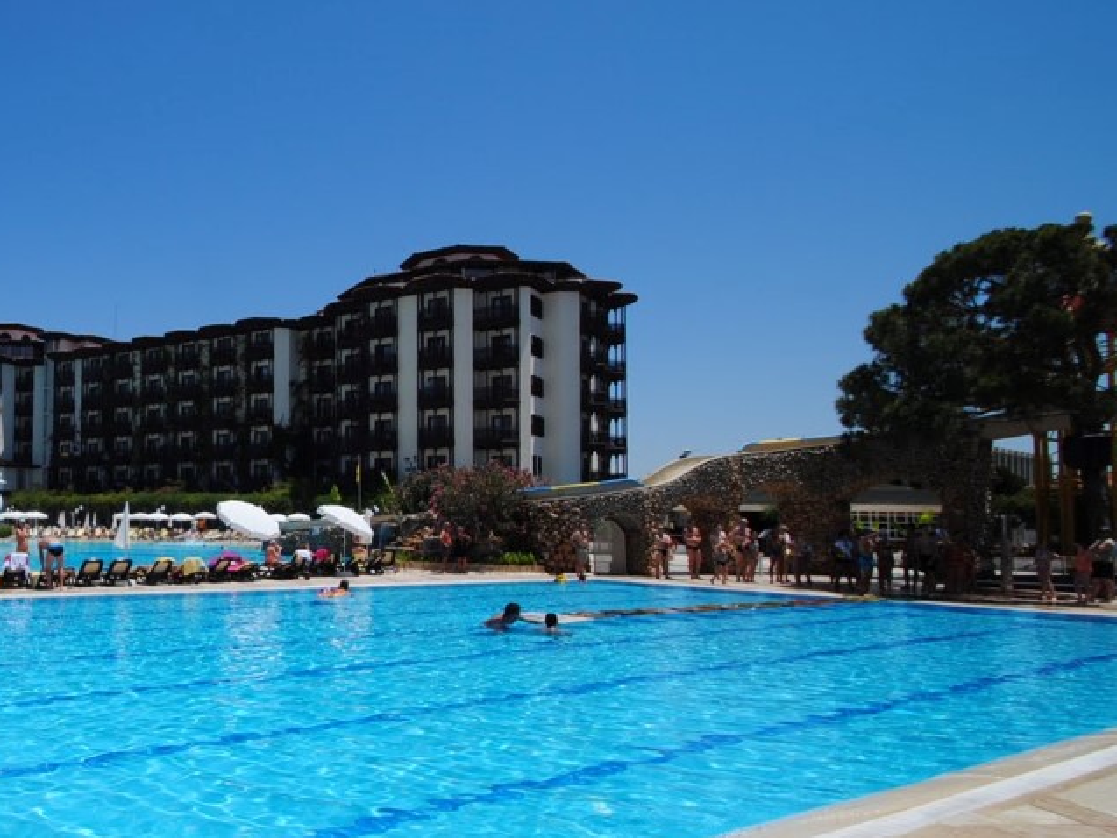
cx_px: 173
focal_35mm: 26
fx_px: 839
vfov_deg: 52.8
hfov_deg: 60.0
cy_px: 487
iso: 100
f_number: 9
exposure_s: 1/320
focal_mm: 10
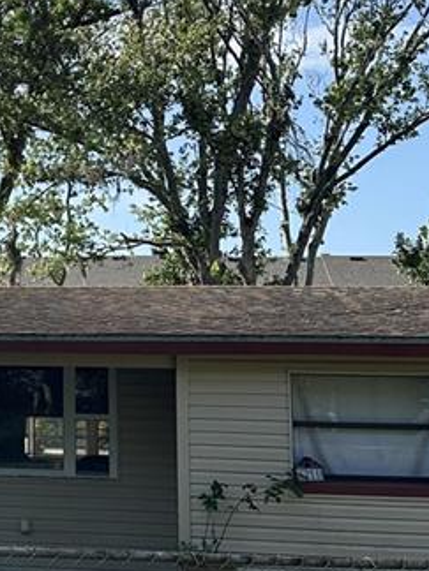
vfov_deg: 21.9
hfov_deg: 15.8
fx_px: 1471
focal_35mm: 89
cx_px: -117
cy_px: 201
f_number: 1.78
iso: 80
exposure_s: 1/5000
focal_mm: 6.86
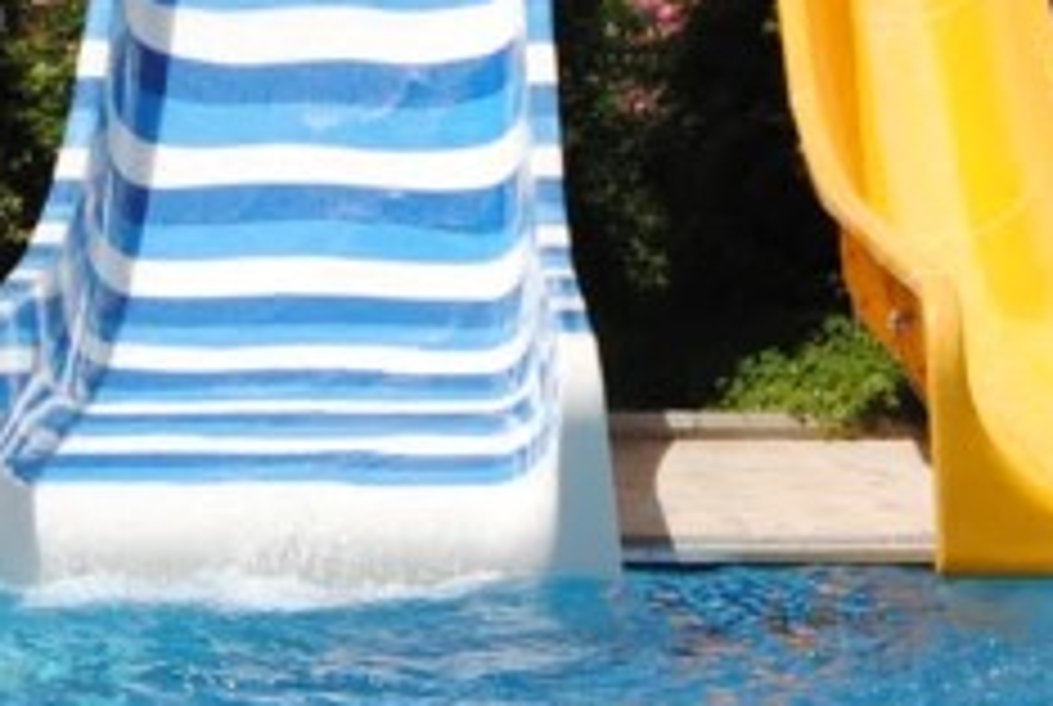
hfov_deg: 11.7
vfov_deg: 7.8
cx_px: 580
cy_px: -90
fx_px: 5158
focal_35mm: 176
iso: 100
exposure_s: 1/320
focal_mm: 24
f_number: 9
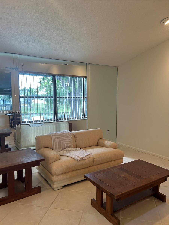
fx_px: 169
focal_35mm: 26
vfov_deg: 67.3
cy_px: 112
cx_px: 84
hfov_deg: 53.1
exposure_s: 1/120
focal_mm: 5.7
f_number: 1.5
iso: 80
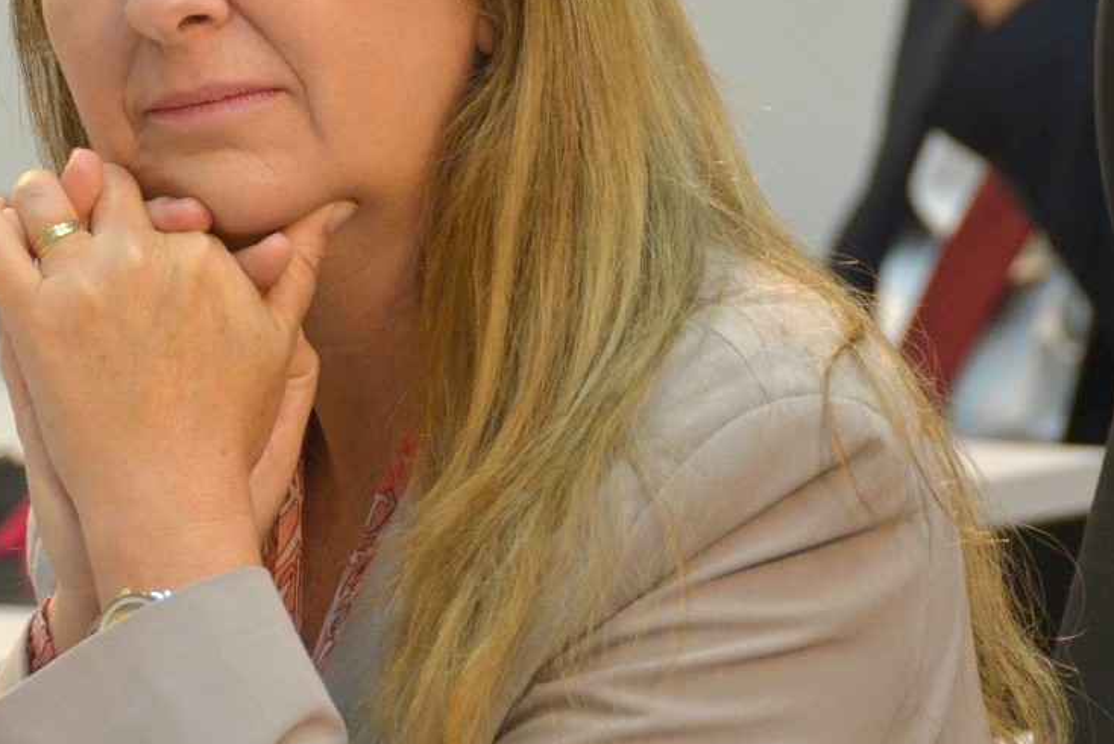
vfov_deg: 3.1
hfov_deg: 4.6
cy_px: 325
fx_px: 13809
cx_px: 261
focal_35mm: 446
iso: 1100
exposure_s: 1/125
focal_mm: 135
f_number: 5.6
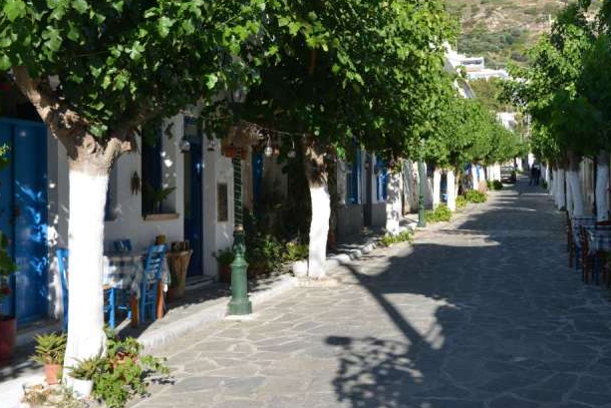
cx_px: 393
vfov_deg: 28.6
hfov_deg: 41.5
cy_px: 173
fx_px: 798
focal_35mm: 47
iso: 800
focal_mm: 36
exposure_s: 1/160
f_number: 13
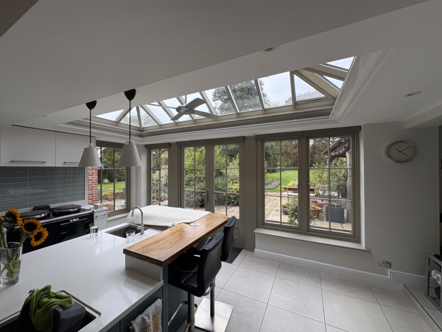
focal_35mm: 14
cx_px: 221
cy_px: 166
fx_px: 179
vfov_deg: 85.7
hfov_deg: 102.1
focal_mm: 2.22
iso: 100
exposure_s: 1/129
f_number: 2.2
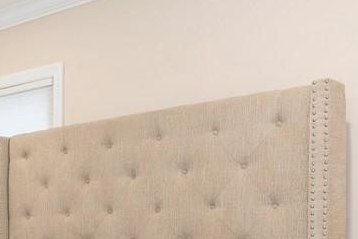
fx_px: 667
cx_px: -78
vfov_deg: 19.6
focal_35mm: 67
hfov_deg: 26.5
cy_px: 248
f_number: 11
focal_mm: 15
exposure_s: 1/6
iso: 400
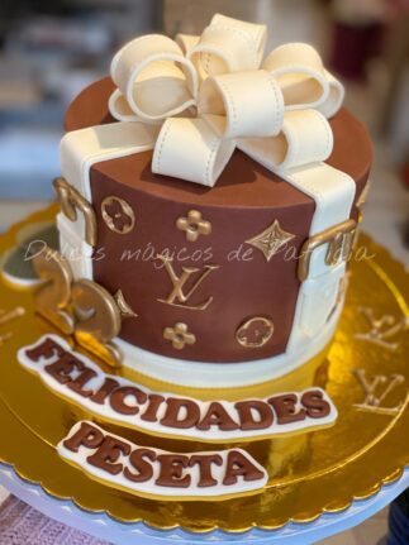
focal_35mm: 52
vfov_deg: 36.8
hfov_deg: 28.0
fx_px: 820
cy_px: 272
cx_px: 204
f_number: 2
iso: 160
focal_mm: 6
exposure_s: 1/33
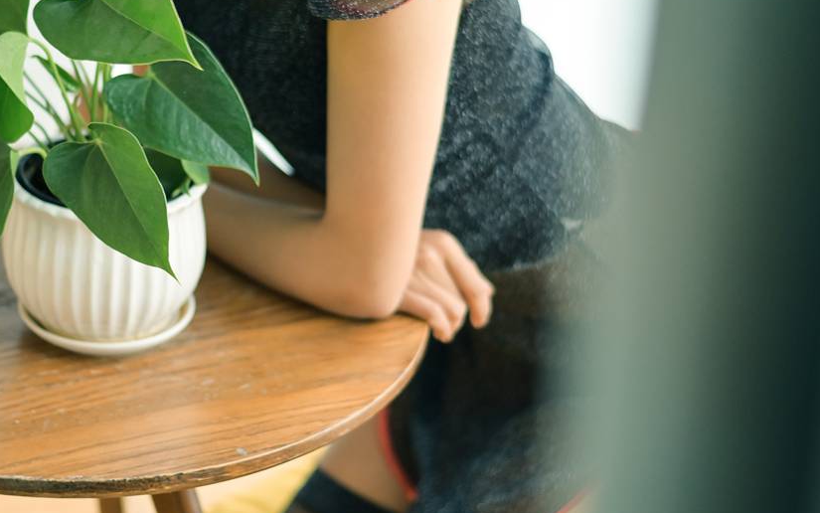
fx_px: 2123
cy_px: 147
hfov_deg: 21.8
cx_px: 346
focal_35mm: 95
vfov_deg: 13.7
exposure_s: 1/100
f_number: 2
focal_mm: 50
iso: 640
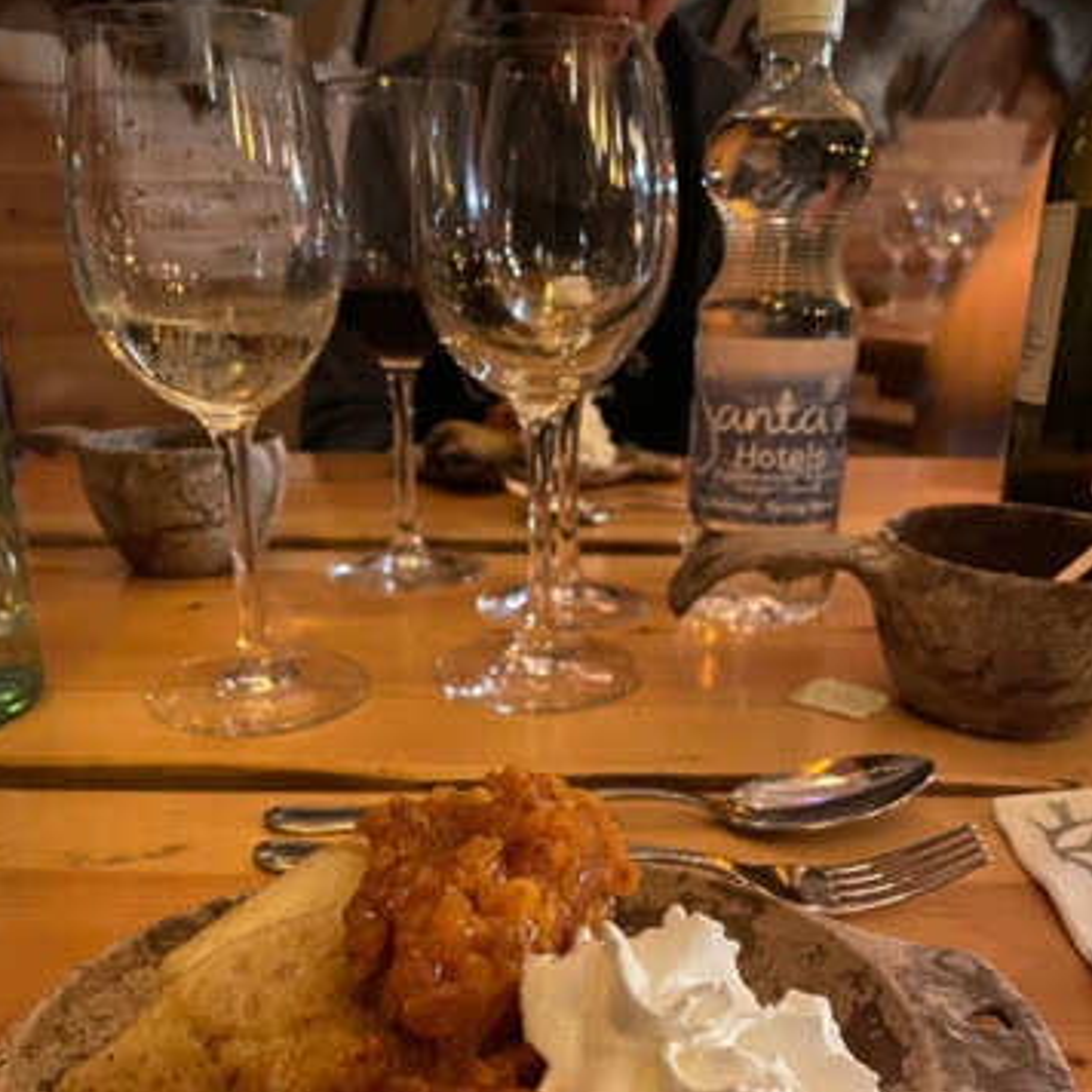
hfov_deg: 52.5
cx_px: 543
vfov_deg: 51.6
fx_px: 1106
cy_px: 724
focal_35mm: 31
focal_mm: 4.2
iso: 500
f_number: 1.8
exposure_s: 1/8
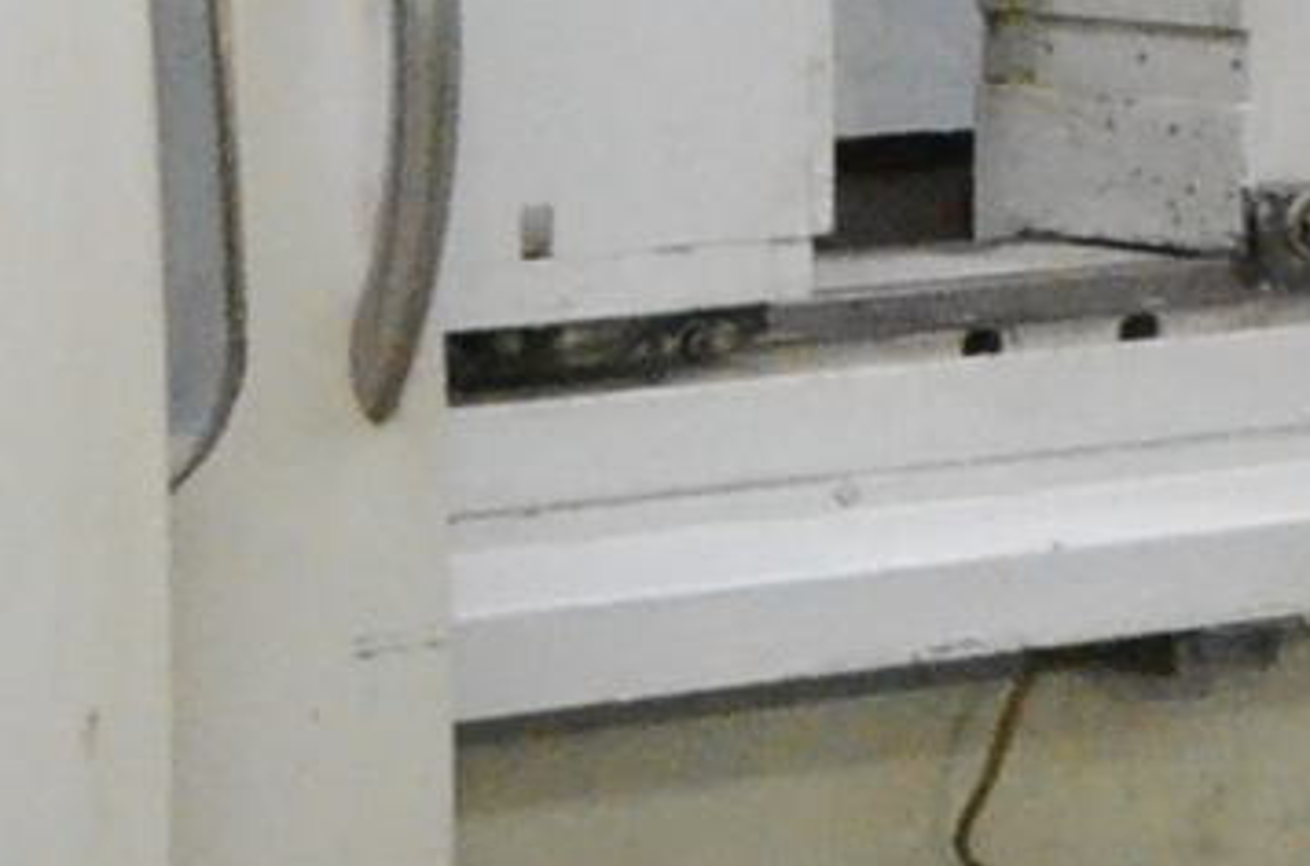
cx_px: 877
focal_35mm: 228
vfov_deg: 6.0
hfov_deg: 9.0
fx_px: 8275
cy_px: 554
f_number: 3.8
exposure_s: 1/1000
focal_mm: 22
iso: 6400
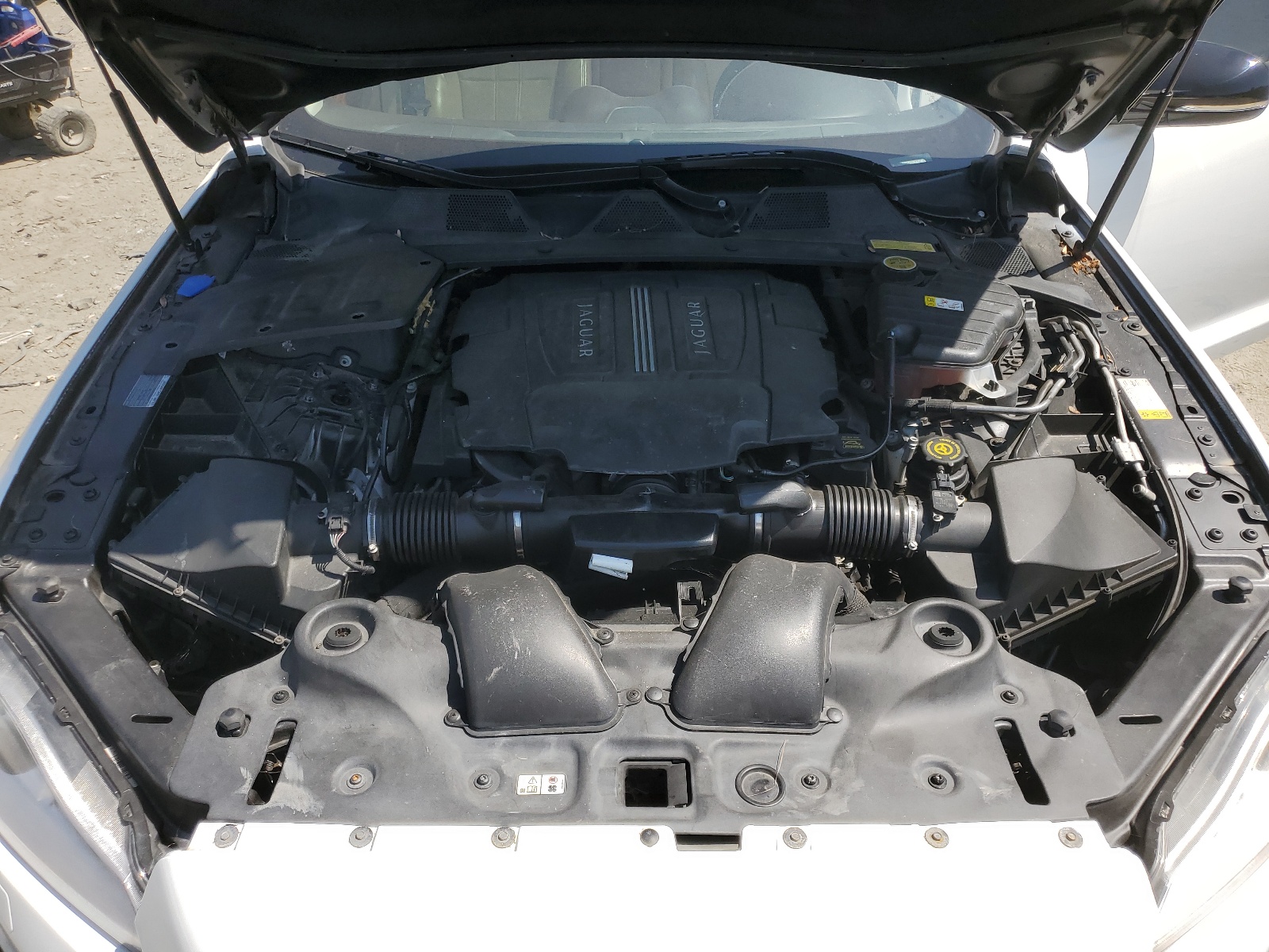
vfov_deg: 53.1
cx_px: 634
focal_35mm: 26
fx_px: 953
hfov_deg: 67.3
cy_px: 476
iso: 50
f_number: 1.5
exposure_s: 1/2000
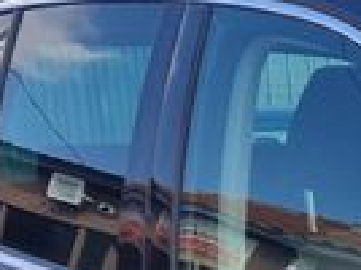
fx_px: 1832
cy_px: 732
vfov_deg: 7.6
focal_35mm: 176
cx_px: 929
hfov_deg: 9.7
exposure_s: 1/512
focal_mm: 5.4
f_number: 1.8
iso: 50
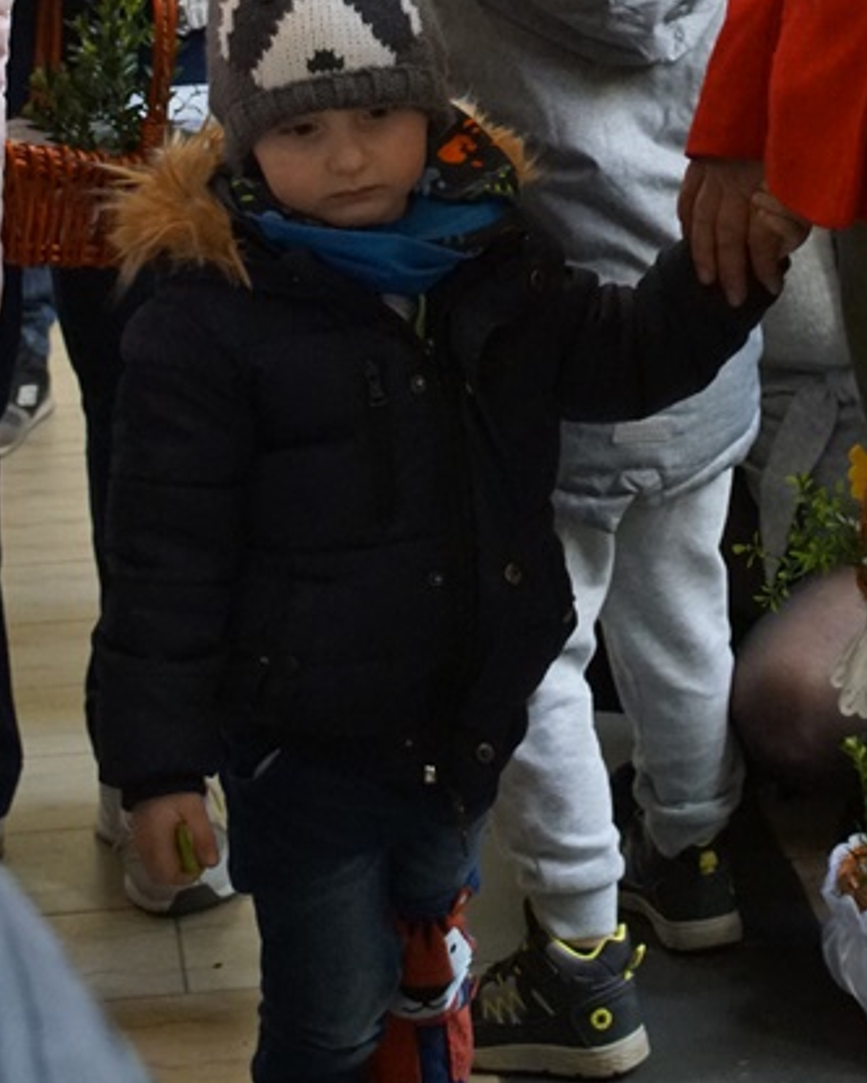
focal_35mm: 152
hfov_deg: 10.1
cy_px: -187
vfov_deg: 12.4
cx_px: 681
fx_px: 4878
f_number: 4.5
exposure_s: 1/160
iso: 3200
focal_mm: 45
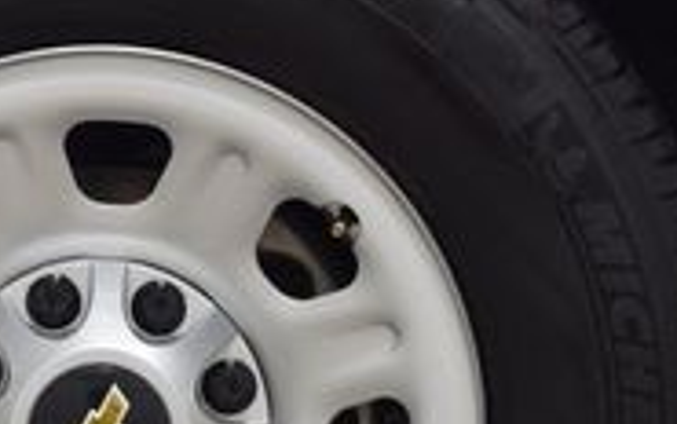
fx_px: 2733
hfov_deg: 14.0
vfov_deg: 8.8
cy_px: 459
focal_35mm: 148
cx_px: 88
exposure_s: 1/15
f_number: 6.3
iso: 500
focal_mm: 28
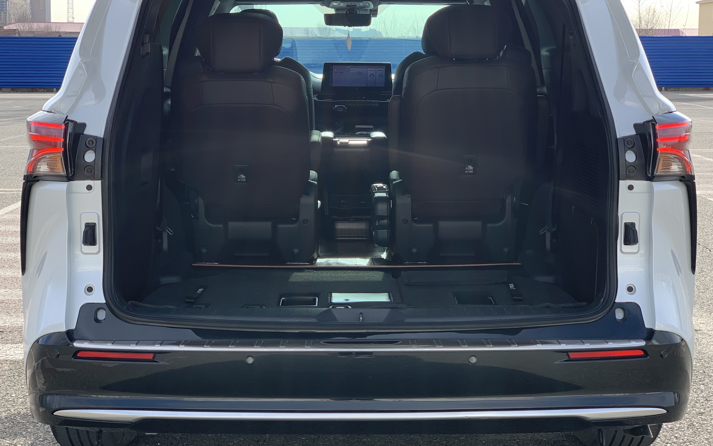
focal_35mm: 64
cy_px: 161
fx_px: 1244
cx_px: 357
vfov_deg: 20.3
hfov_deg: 32.0
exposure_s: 1/326
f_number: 2.4
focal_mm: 6
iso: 16
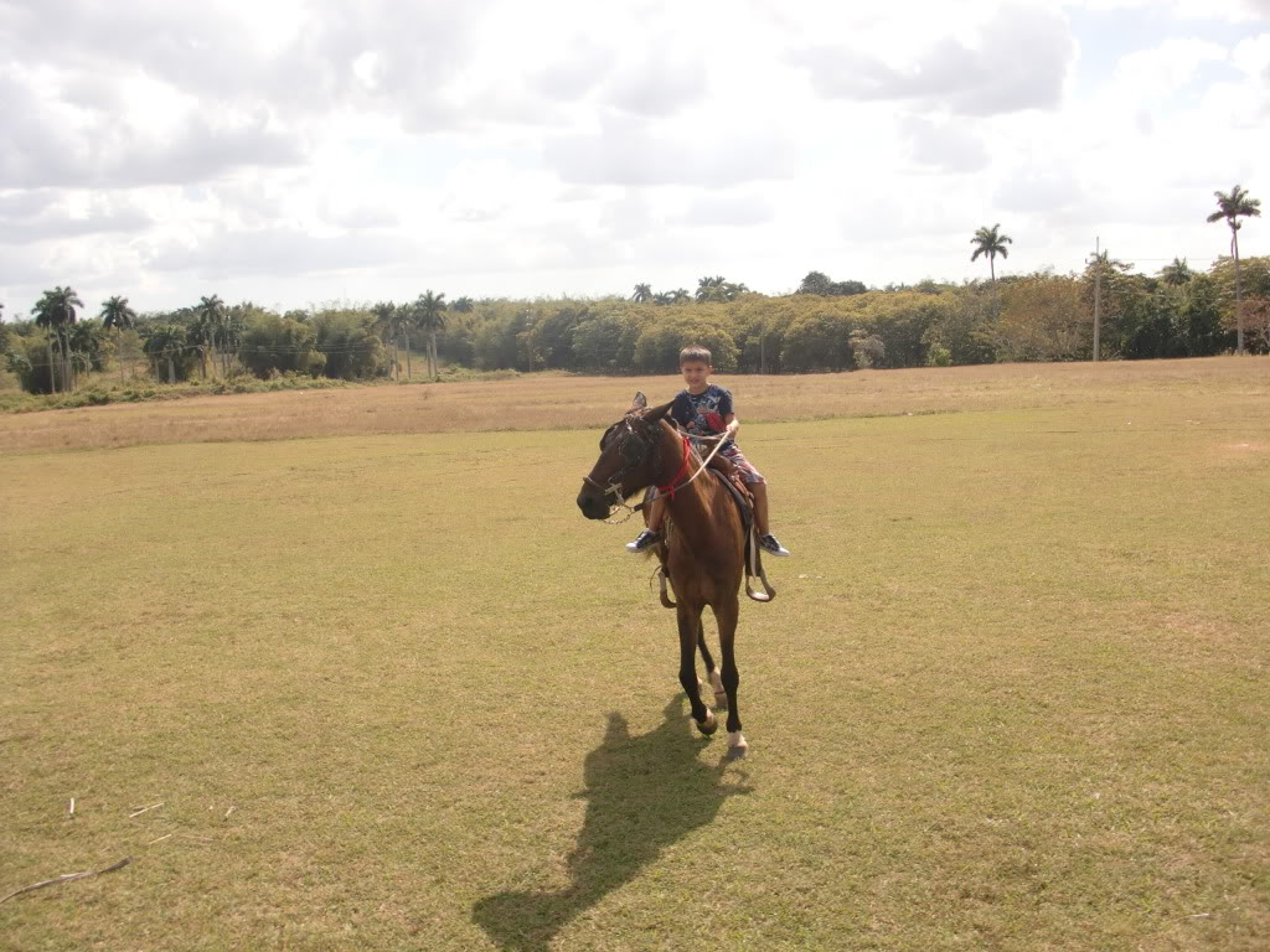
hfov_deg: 51.4
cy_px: 476
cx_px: 635
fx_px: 1321
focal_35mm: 36
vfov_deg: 39.7
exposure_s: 1/125
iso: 64
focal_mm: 6.3
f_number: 7.9
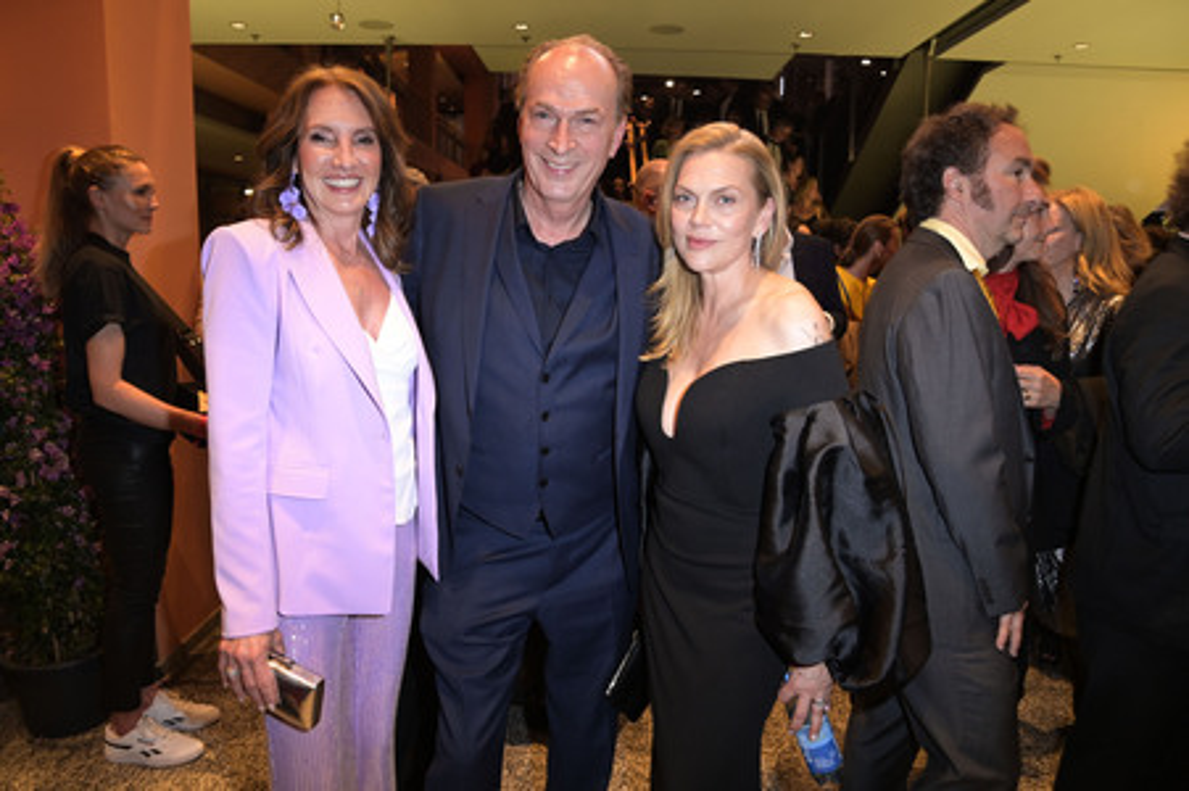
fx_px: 792
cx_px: 594
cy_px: 396
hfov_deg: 73.8
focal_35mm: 24
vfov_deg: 53.1
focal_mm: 24
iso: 2500
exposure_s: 1/40
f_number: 5.6
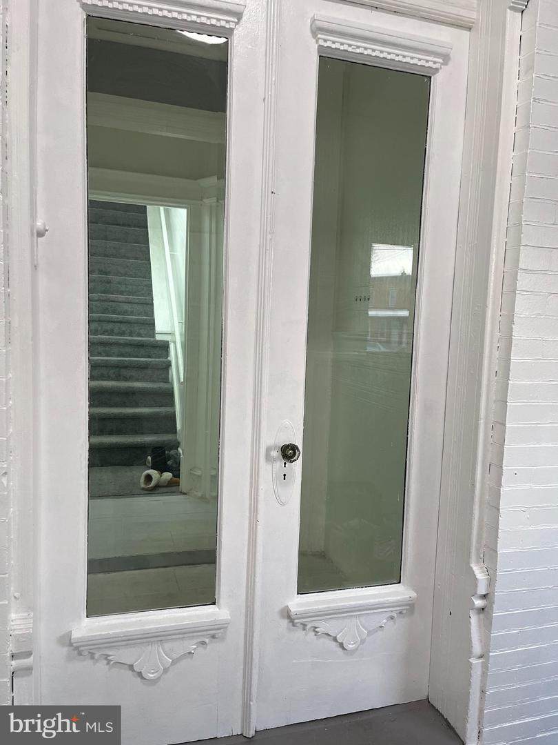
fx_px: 559
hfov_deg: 53.1
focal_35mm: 26
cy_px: 372
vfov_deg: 67.3
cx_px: 279
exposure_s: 1/120
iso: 125
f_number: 1.6
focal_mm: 5.1
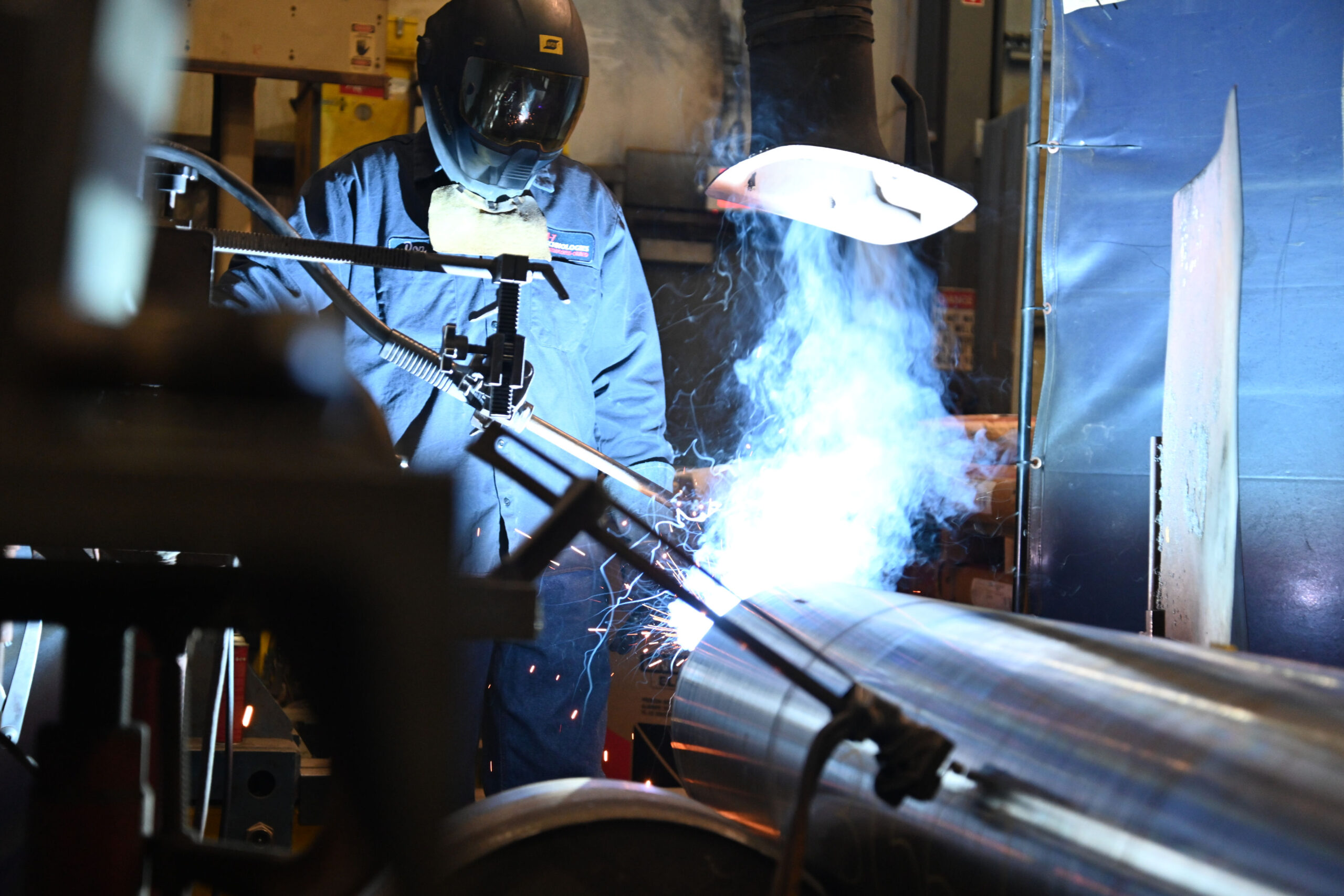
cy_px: 448
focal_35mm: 55
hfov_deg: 36.2
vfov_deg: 24.6
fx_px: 2053
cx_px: 672
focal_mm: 55
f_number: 4.2
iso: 1600
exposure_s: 1/125
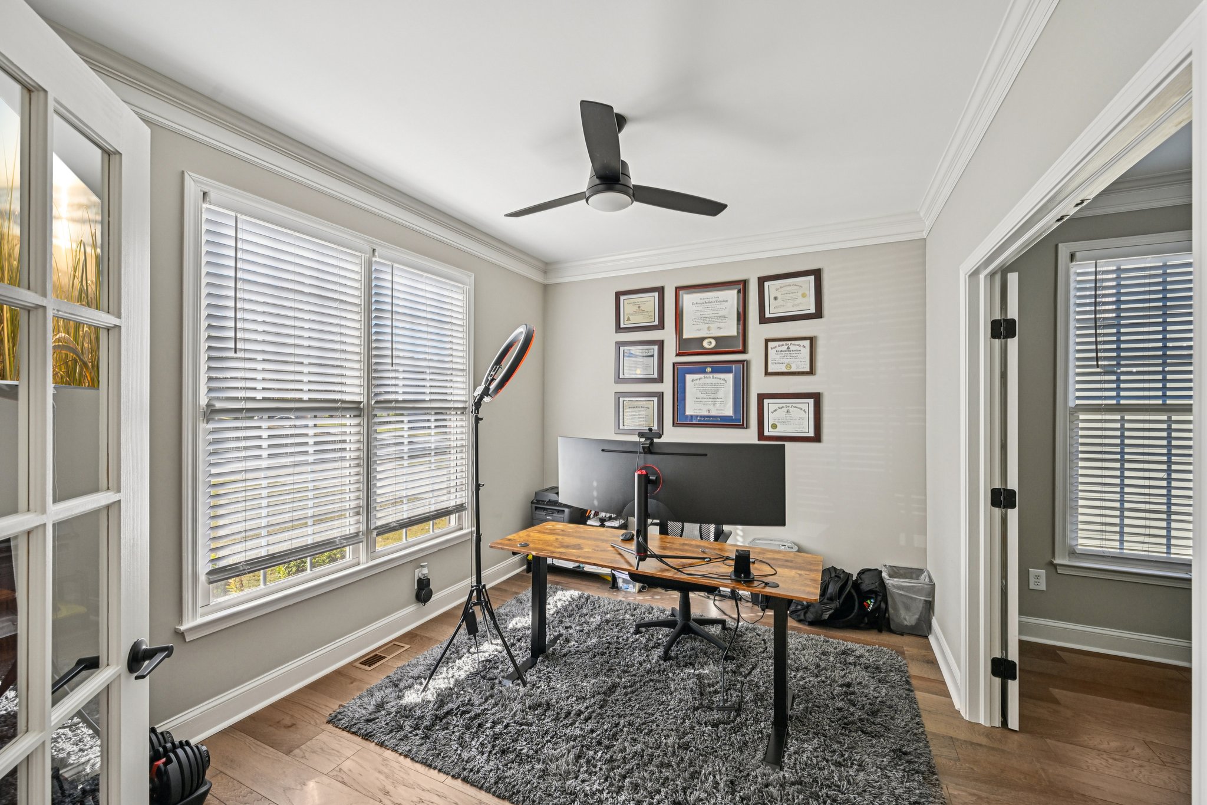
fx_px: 469
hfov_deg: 104.3
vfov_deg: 81.2
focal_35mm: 14
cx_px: 604
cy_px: 402
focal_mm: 14
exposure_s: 1/50
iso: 100
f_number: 8
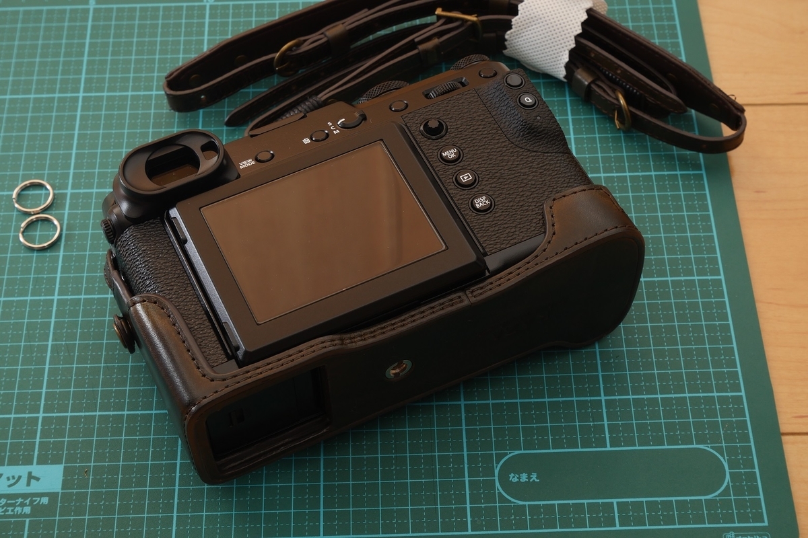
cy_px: 269
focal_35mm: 66
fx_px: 1481
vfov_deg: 20.6
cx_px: 404
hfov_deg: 30.5
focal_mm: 32
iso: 200
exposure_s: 1/200
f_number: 8
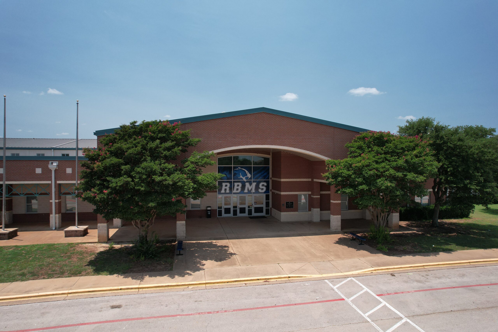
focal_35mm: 22
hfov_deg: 78.6
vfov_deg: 57.2
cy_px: 166
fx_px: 304
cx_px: 249
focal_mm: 8.38
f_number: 2.8
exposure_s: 1/725
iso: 100
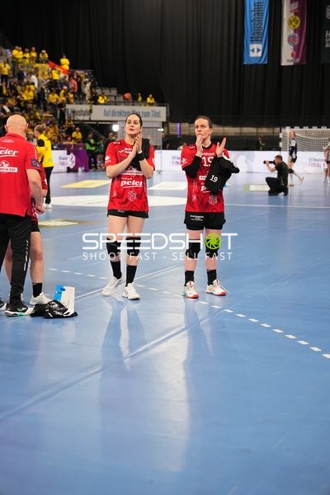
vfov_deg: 28.8
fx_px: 962
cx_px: 165
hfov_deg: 19.5
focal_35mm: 70
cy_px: 248
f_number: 2.8
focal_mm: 70
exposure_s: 1/1600
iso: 6400
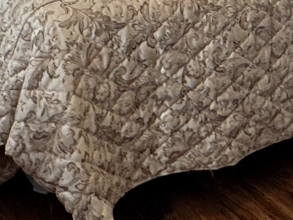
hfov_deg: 21.1
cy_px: -140
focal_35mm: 92
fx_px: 778
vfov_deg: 14.6
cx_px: 218
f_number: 2.2
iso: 125
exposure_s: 1/120
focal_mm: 2.22
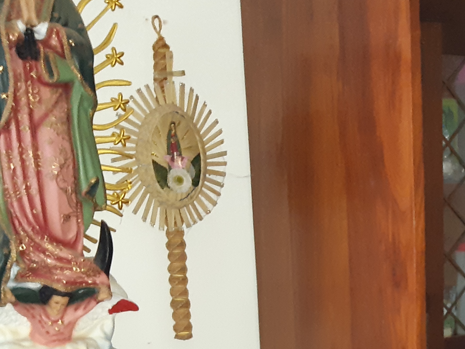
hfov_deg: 27.3
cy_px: 331
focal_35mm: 67
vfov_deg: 21.3
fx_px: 900
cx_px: 464
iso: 640
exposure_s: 1/17
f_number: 1.7
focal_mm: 3.92
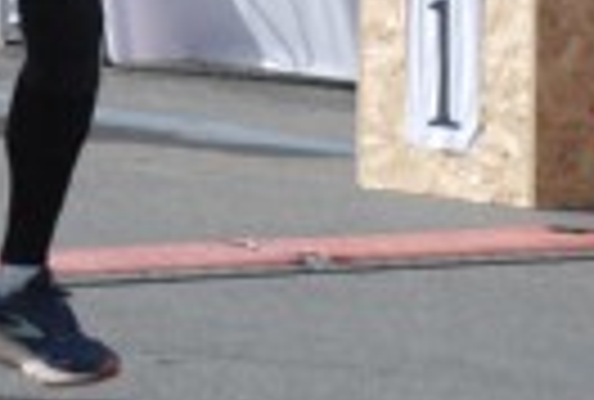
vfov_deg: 2.5
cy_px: -420
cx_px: 189
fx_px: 9023
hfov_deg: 3.8
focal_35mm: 545
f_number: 6.3
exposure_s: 1/1600
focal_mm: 80
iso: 1000
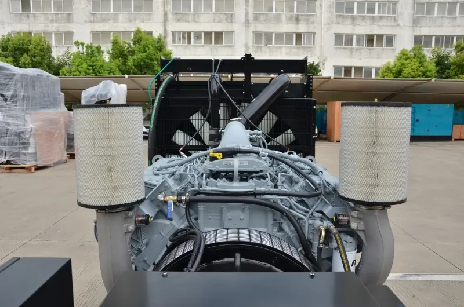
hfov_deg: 59.6
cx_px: 232
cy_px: 154
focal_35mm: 32
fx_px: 405
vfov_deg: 41.5
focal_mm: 21
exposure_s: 1/160
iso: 250
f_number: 6.3
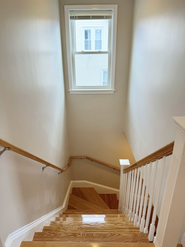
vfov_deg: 71.6
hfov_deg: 56.8
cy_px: 124
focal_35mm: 24
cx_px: 92
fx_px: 171
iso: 80
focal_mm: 6.86
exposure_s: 1/170
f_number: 1.78
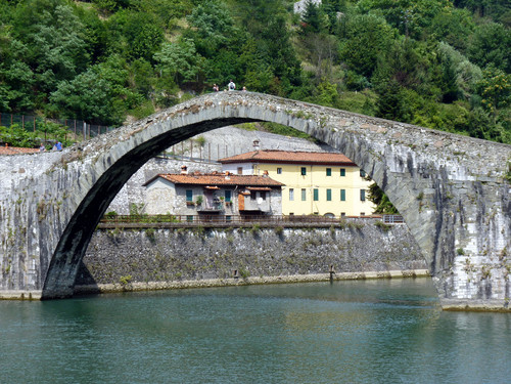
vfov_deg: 17.6
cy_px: 192
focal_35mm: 84
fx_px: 1240
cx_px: 256
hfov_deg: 23.3
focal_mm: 14.9
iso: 80
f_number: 5.6
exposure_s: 1/200
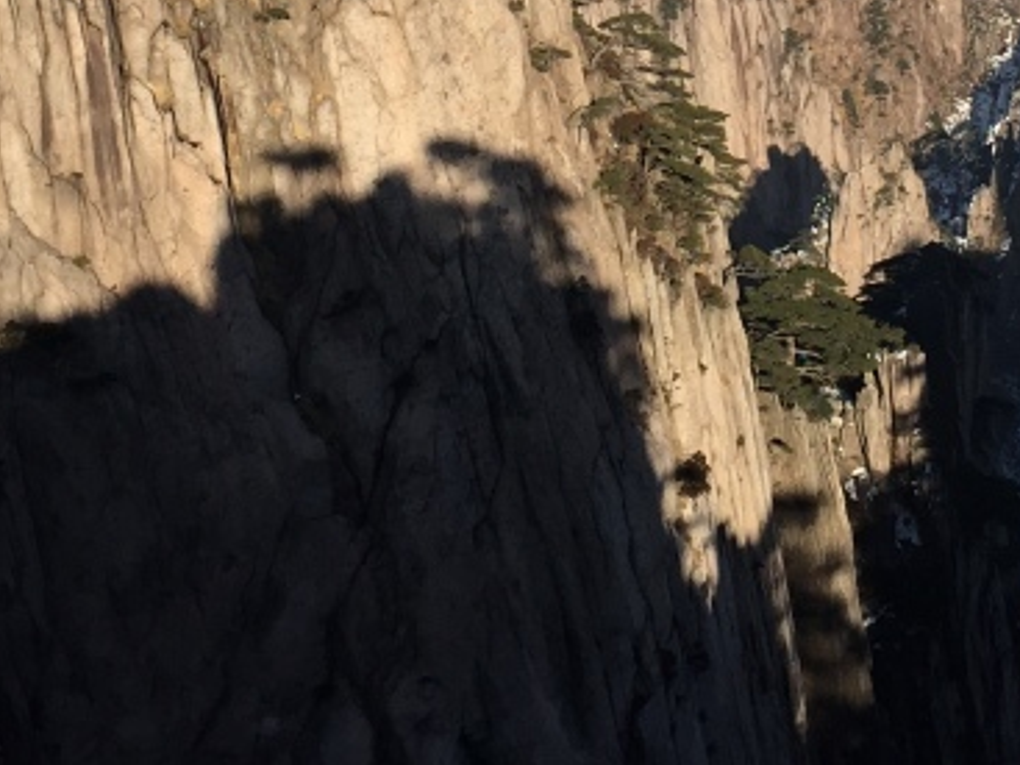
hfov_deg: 23.9
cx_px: 739
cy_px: -170
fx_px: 2386
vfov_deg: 17.3
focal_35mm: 81
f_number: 2.2
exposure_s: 1/2198
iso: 32
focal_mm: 4.15
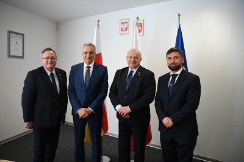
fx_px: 196
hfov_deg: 63.7
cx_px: 122
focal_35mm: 29
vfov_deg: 44.9
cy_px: 81
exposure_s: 1/160
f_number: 2.8
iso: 400
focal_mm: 29
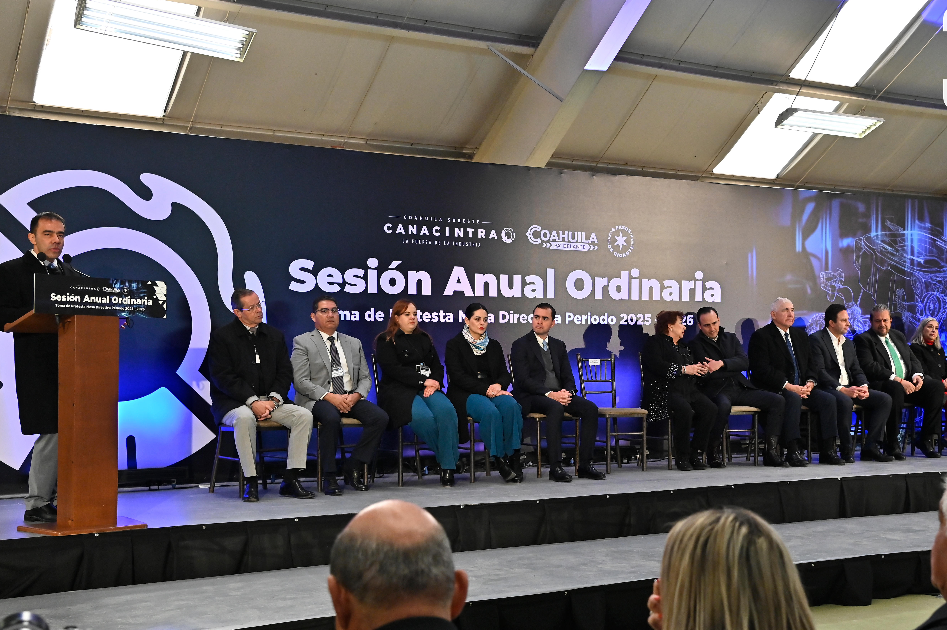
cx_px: 553
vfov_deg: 27.5
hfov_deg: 40.2
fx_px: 1288
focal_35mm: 49
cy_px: 362
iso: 2000
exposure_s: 1/400
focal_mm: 40
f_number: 5.6
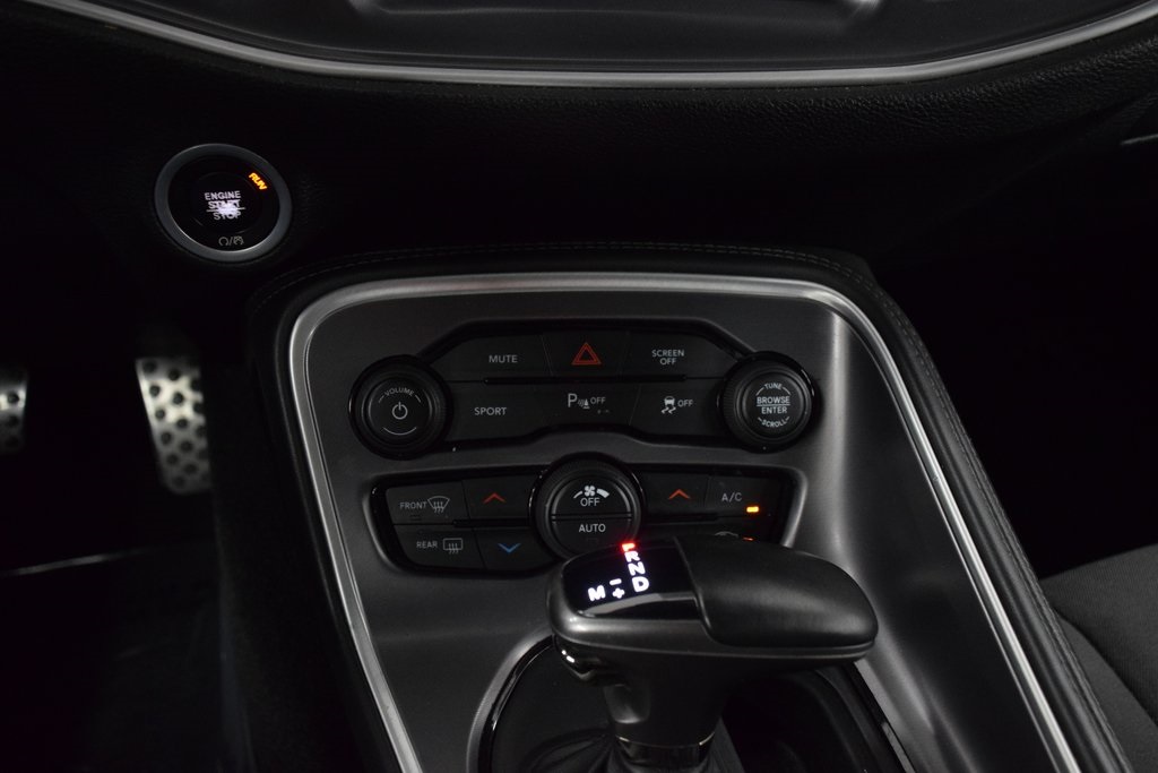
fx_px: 1158
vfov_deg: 36.9
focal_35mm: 36
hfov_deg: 53.1
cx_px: 579
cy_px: 386
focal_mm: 24
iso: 3200
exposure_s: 1/80
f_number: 4.5
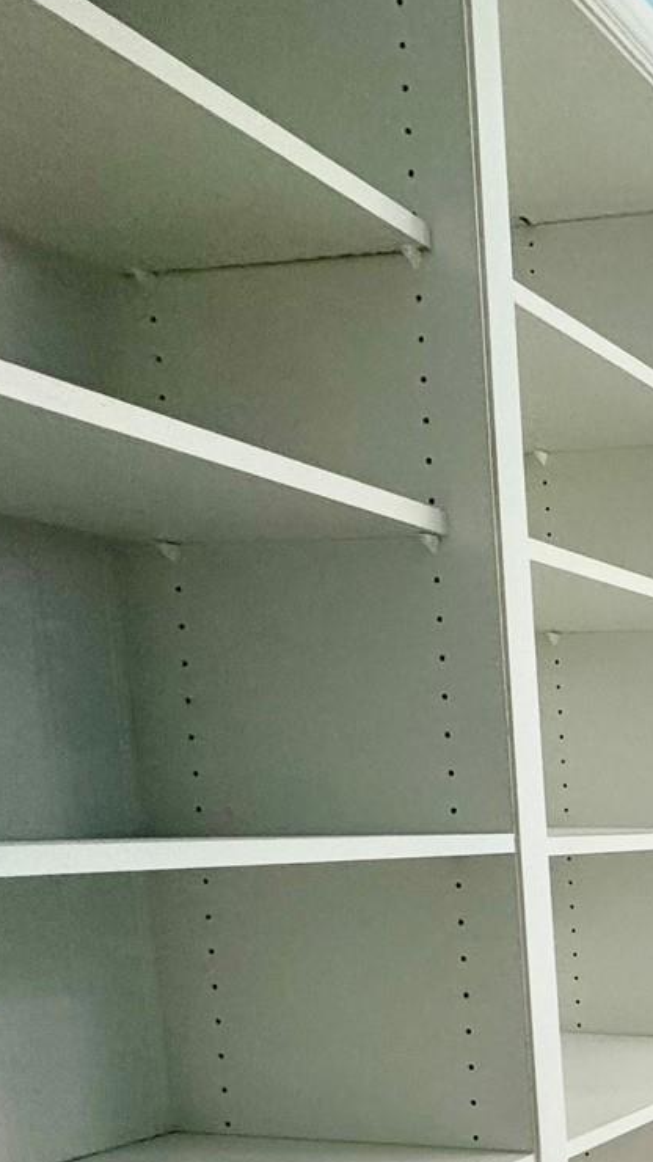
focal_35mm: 33
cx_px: 1185
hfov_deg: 21.7
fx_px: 1016
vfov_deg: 55.8
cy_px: 909
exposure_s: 1/120
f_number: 2.2
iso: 250
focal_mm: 2.22
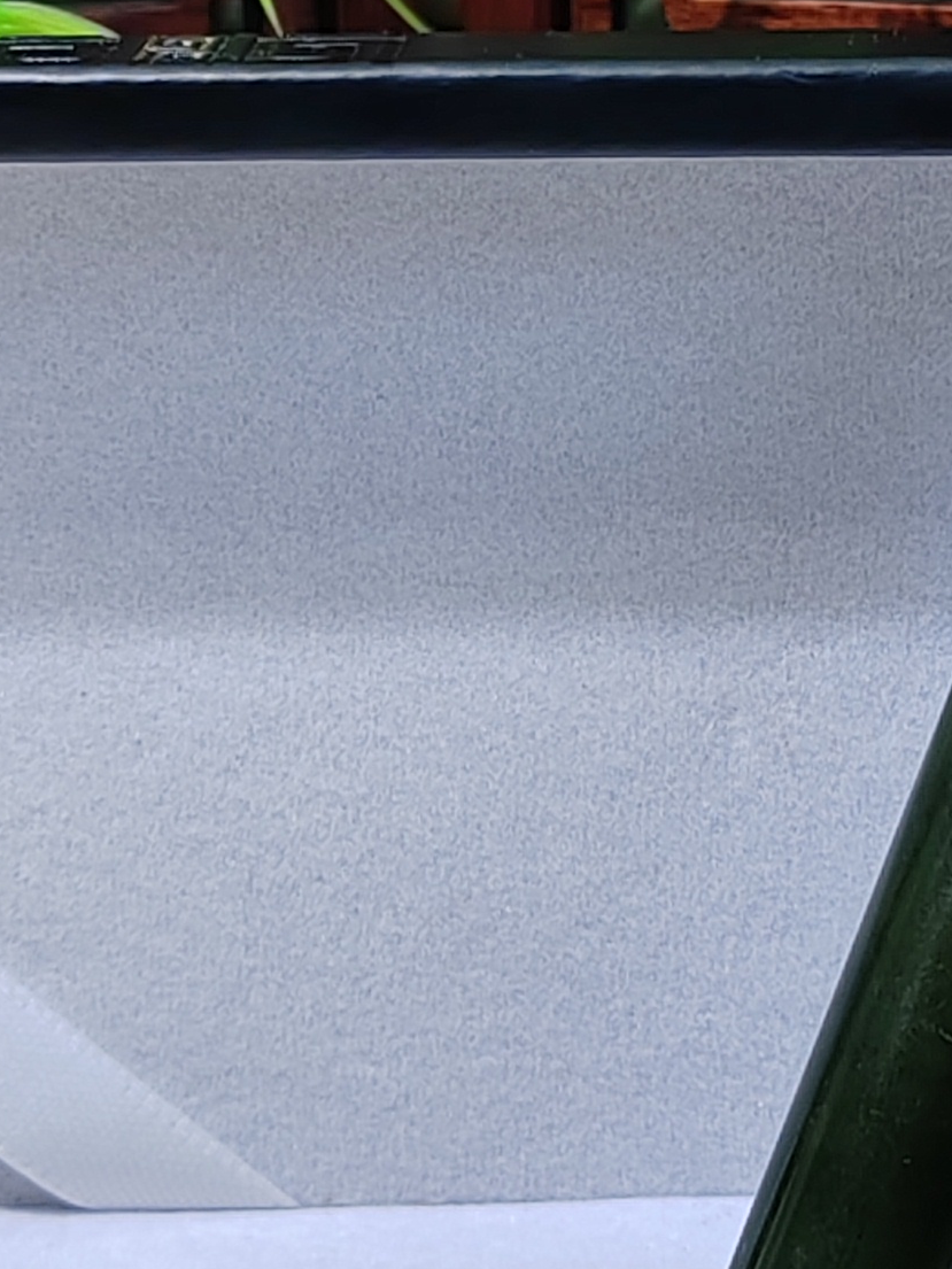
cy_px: 629
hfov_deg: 10.3
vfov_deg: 13.9
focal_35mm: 142
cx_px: 1079
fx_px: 5206
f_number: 1.8
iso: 100
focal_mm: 6.14
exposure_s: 1/390
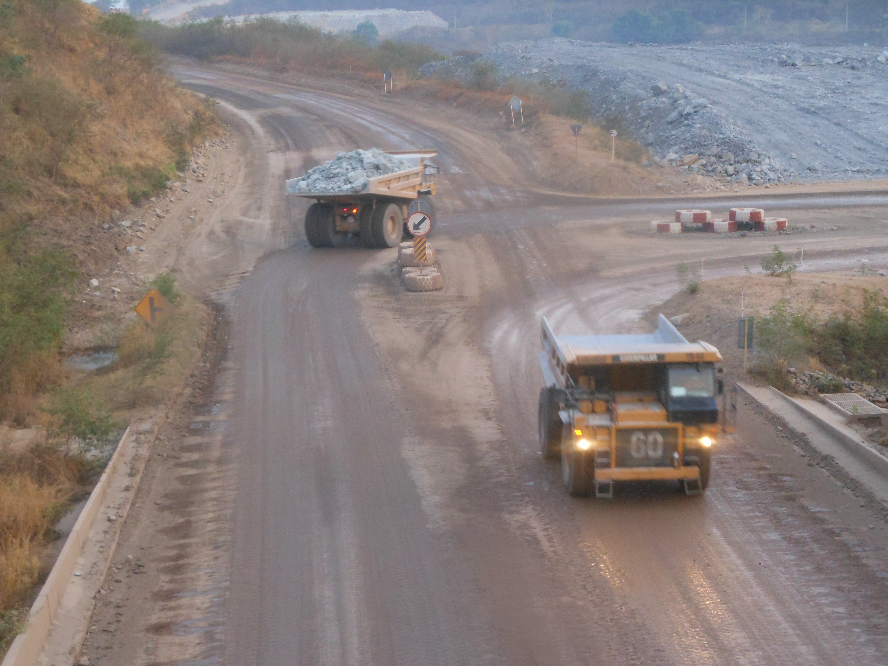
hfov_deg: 29.4
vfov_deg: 22.3
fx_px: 1693
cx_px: 444
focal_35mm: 66
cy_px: 333
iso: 400
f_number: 4.3
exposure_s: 1/20
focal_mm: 11.7
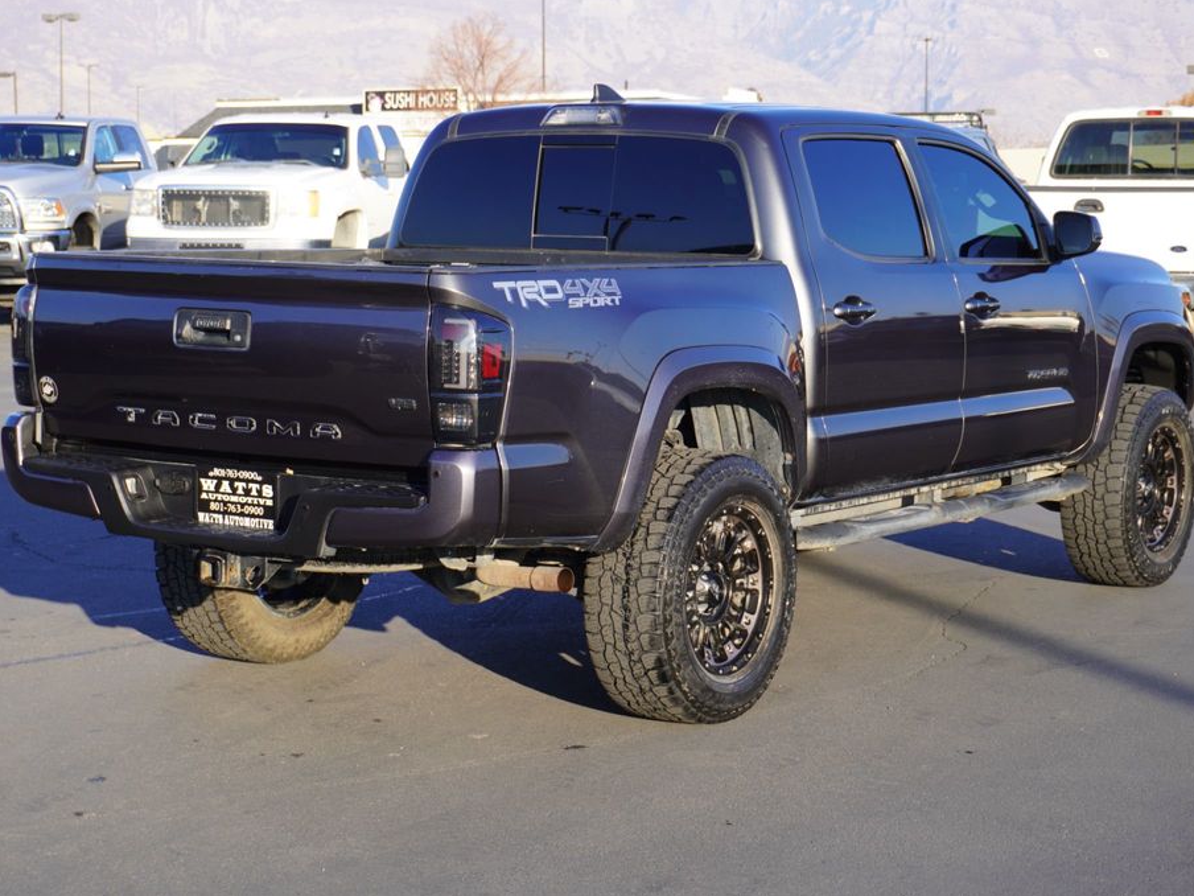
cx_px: 589
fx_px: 2537
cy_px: 447
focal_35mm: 74
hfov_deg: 26.5
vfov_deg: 20.0
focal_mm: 45
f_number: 5.6
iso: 100
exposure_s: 1/160
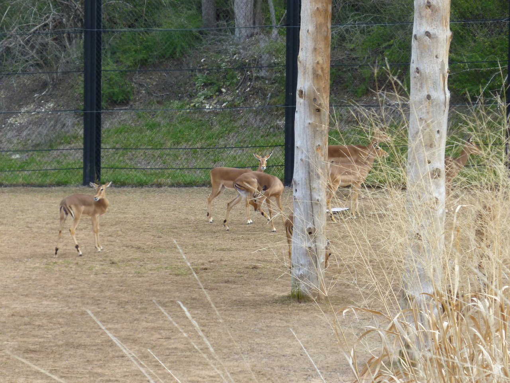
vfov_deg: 5.9
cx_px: 255
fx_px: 3683
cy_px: 192
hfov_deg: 7.9
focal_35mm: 250
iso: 125
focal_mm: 36
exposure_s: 1/125
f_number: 5.9
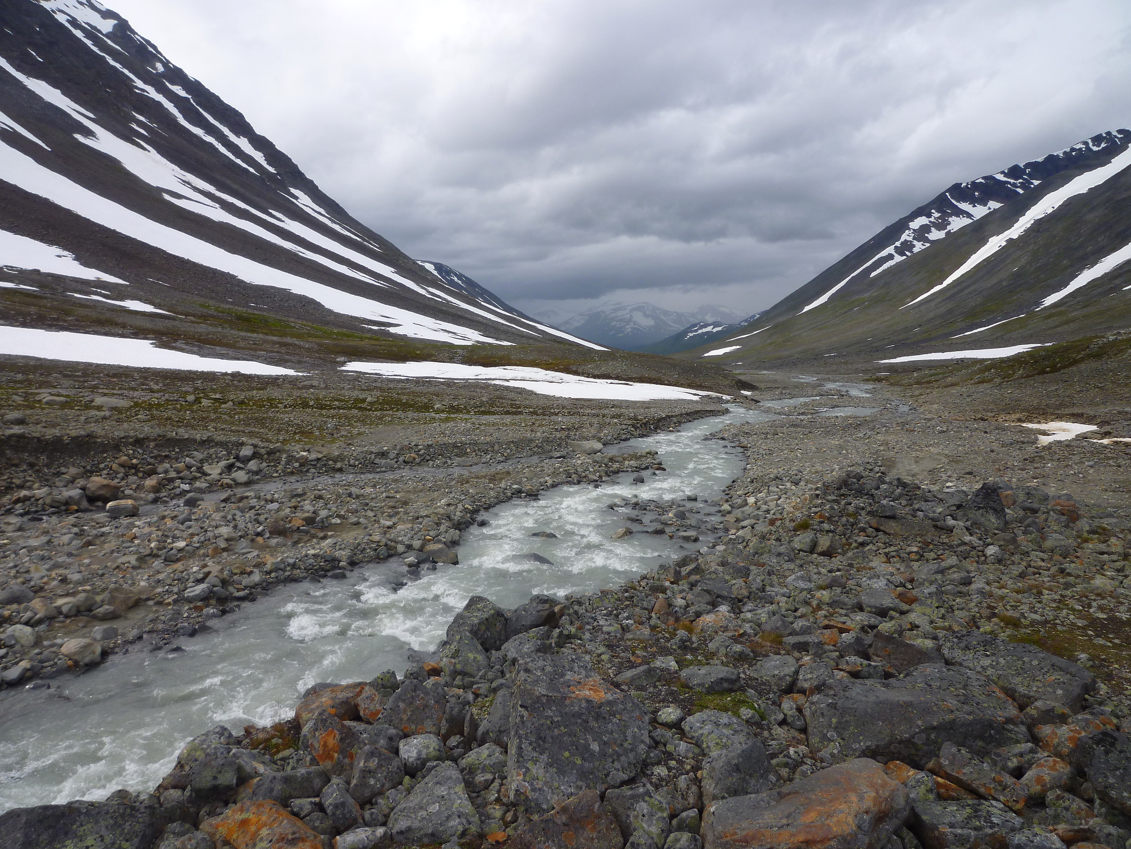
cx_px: 566
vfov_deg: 54.9
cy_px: 424
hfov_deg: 69.4
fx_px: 817
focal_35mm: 25
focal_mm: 4.5
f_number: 4
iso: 80
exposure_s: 1/400
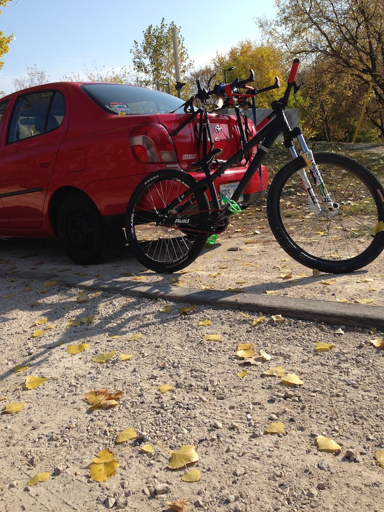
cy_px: 256
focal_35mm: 33
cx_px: 192
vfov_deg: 55.4
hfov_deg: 42.9
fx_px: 488
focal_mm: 4.12
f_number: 2.4
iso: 50
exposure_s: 1/1550
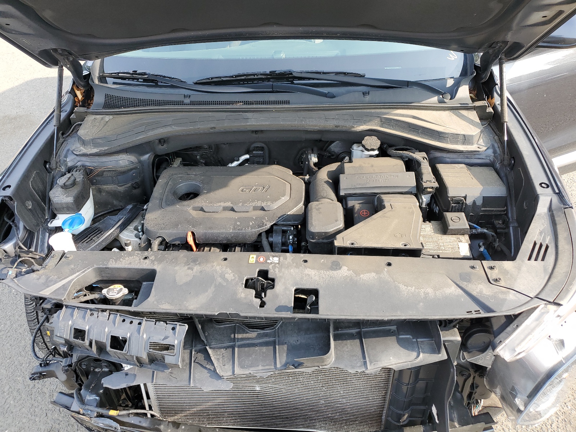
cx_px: 288
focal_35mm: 26
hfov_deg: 67.3
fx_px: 433
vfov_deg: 53.1
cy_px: 216
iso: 50
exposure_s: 1/312
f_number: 1.5
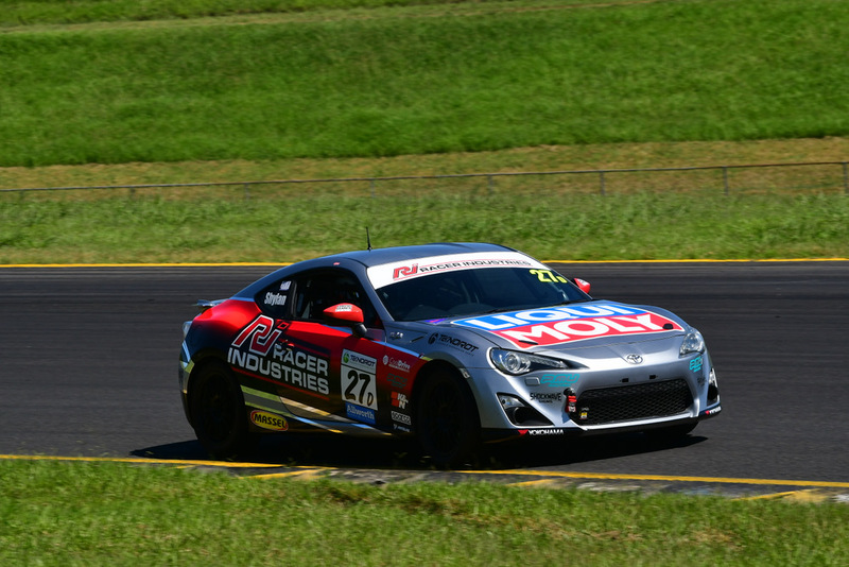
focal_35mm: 300
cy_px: 284
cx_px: 424
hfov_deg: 6.9
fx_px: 7077
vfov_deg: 4.6
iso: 320
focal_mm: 200
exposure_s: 1/640
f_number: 11
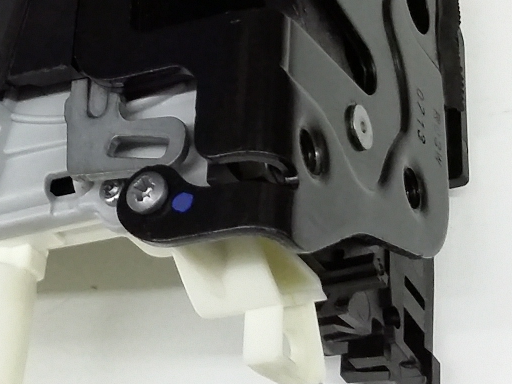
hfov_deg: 19.1
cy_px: 68
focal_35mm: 102
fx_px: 1509
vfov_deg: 14.4
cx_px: 138
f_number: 2.4
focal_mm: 3.4
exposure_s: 1/15
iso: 250
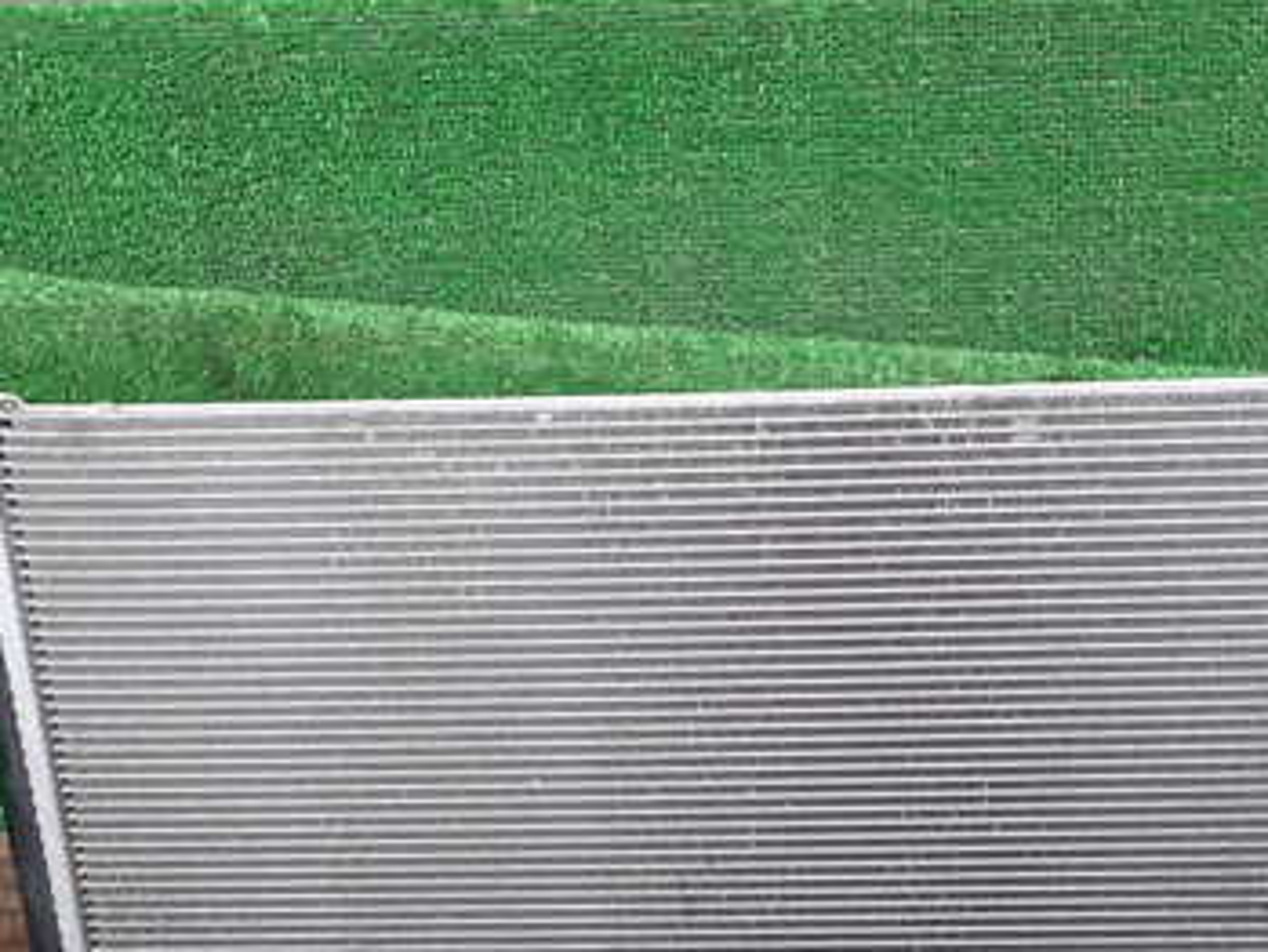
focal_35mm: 43
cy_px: 723
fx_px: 1576
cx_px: 828
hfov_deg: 43.3
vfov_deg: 32.9
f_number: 2.8
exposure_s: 1/60
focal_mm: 4.5
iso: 100
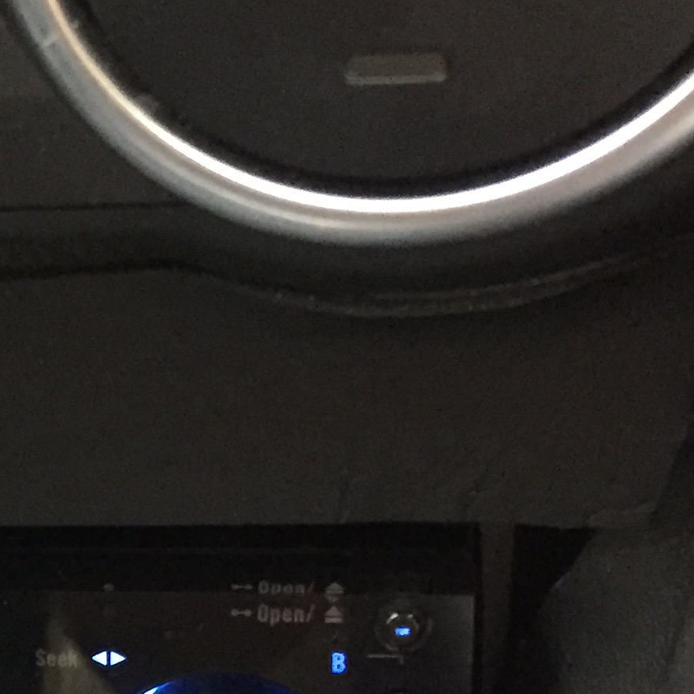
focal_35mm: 95
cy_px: 711
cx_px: -288
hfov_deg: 16.9
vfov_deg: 17.8
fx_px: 2155
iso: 320
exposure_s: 1/17
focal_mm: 4.15
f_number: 2.2
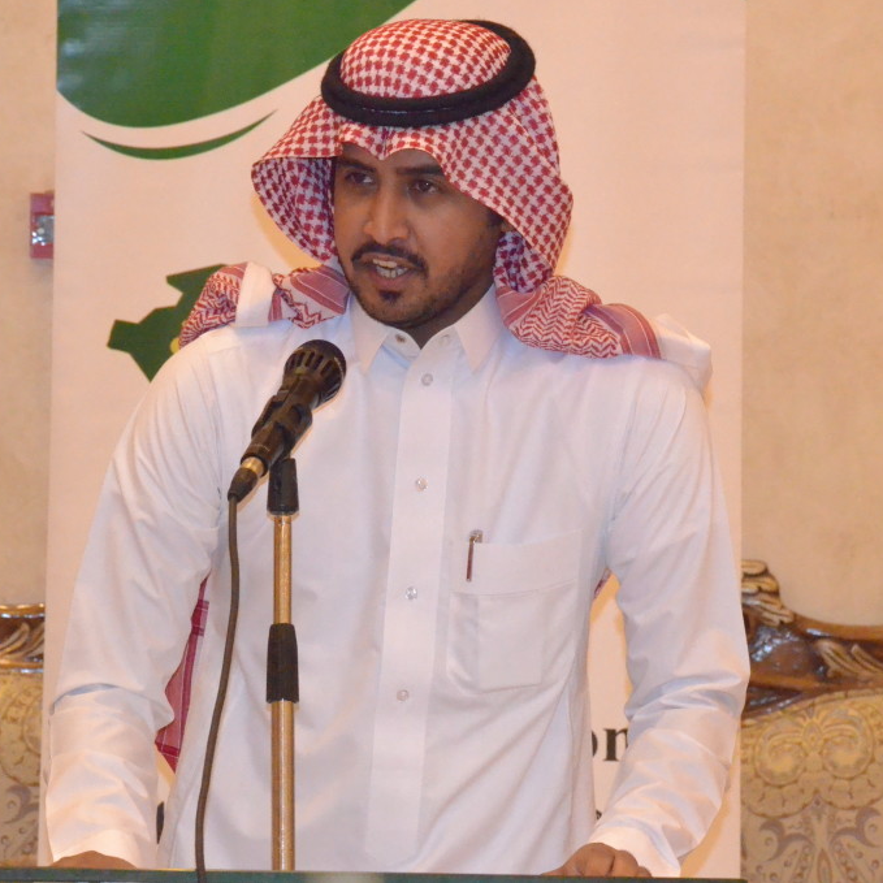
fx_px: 4993
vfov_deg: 10.1
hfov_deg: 10.1
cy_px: 440
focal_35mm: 173
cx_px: 501
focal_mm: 90
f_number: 10
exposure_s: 1/200
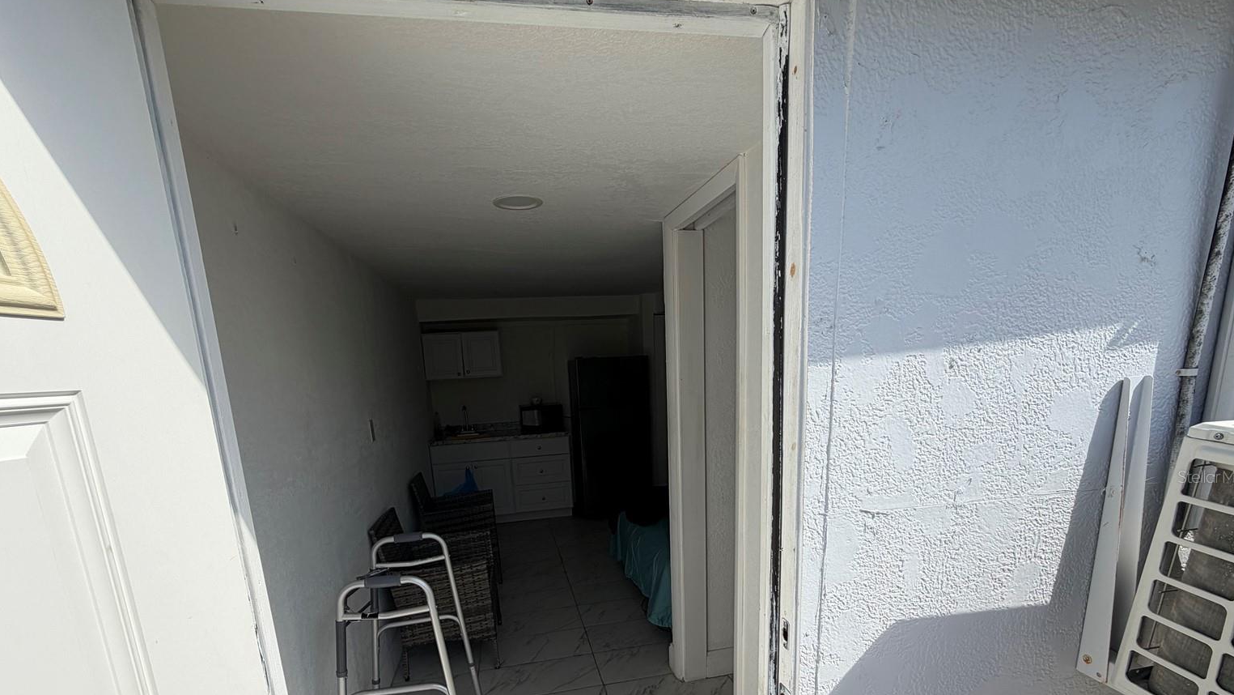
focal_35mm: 16
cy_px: 476
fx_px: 524
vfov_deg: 64.9
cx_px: 607
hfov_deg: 99.4
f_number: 2.2
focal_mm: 2.22
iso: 20
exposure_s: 1/864
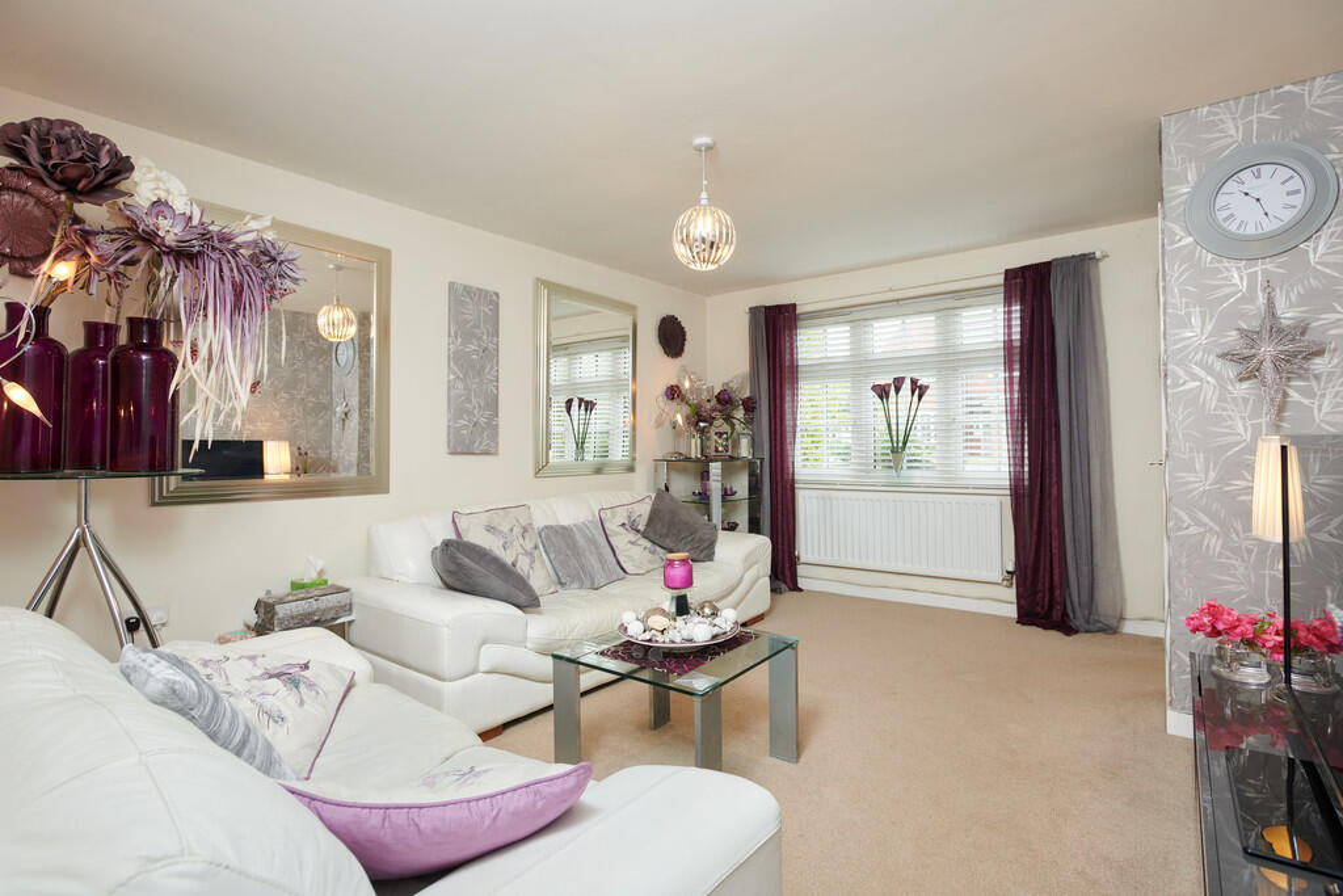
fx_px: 634
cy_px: 448
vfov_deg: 70.5
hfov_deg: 93.3
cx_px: 672
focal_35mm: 17
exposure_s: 1/40
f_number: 7.1
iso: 400
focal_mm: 17
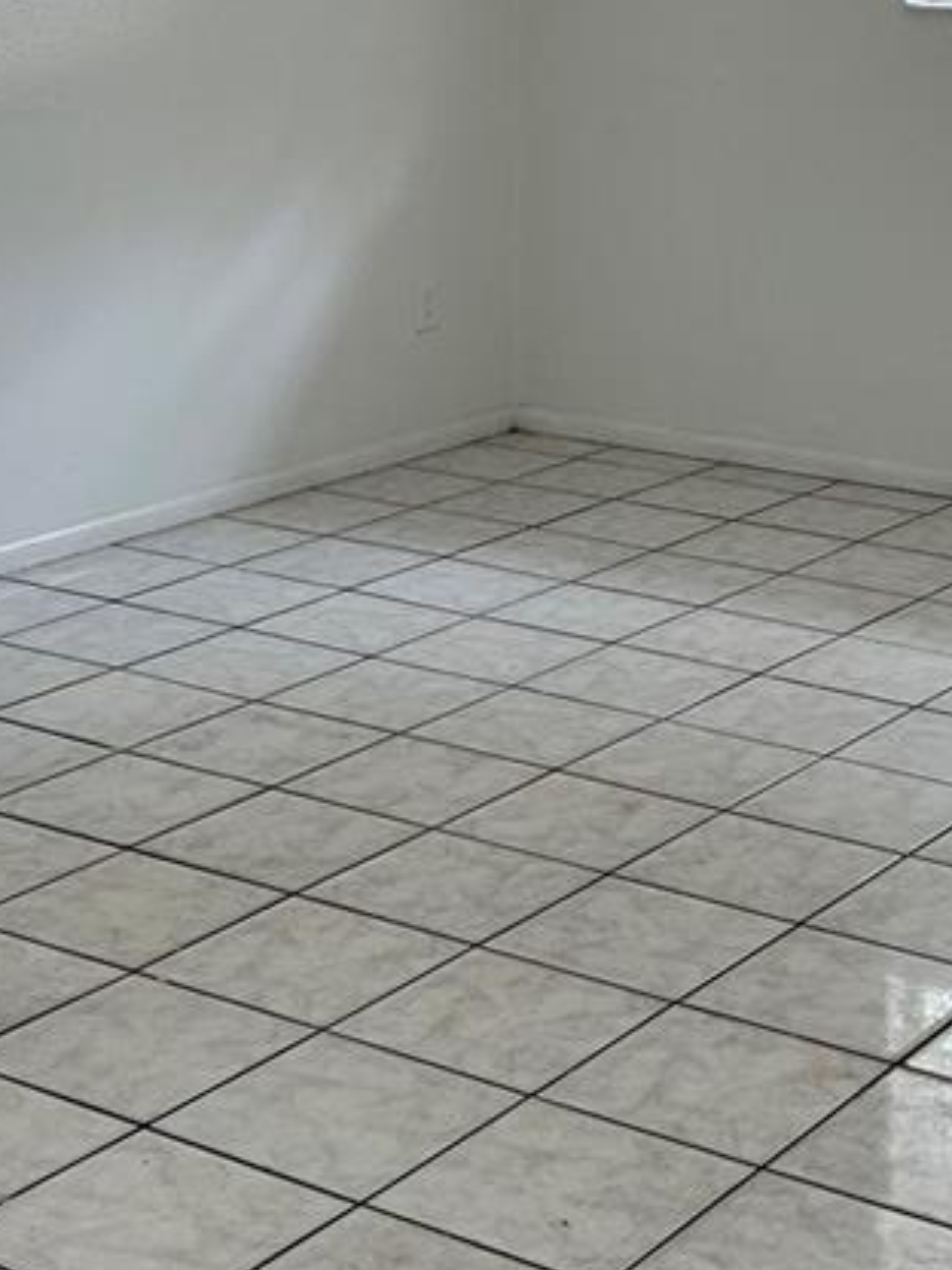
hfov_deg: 19.6
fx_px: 2750
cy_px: 183
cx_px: 622
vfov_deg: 25.4
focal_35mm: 75
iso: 64
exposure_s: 1/121
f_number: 1.5
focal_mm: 5.7
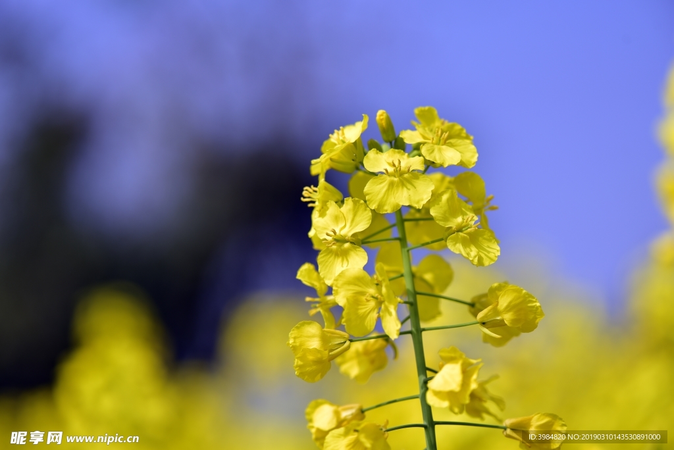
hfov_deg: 19.4
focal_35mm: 105
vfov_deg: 13.1
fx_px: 1967
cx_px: 337
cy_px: 225
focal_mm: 105
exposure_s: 1/800
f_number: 5.6
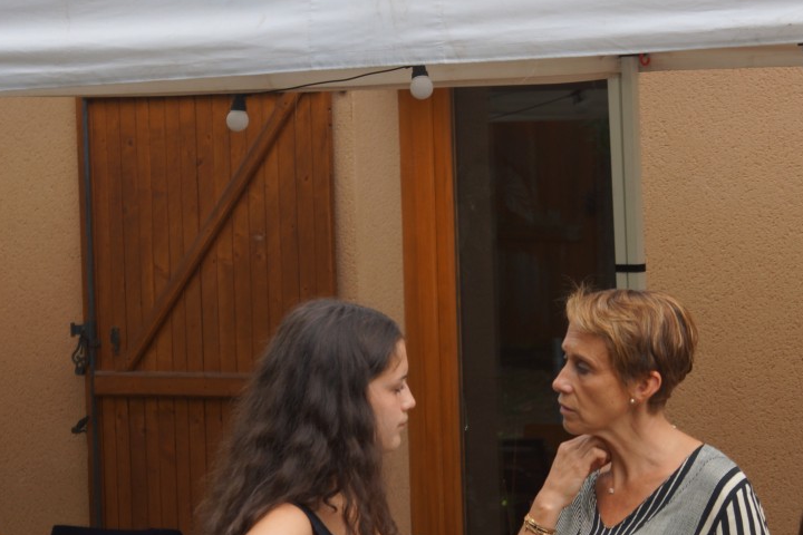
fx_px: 2788
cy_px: 415
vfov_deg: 10.9
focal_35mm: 125
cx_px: 552
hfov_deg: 16.3
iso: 160
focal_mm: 50
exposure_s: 1/160
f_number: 5.6
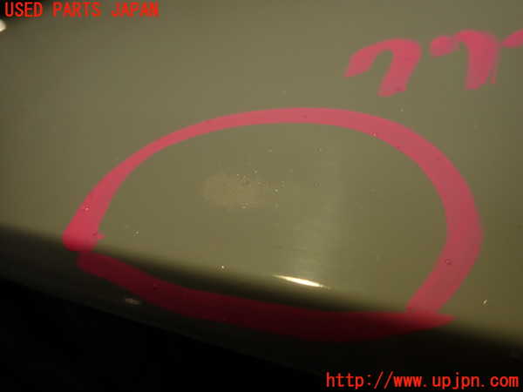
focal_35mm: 25
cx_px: 262
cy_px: 196
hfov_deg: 69.4
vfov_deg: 54.9
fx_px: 378
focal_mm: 4.5
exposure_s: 1/80
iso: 100
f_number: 2
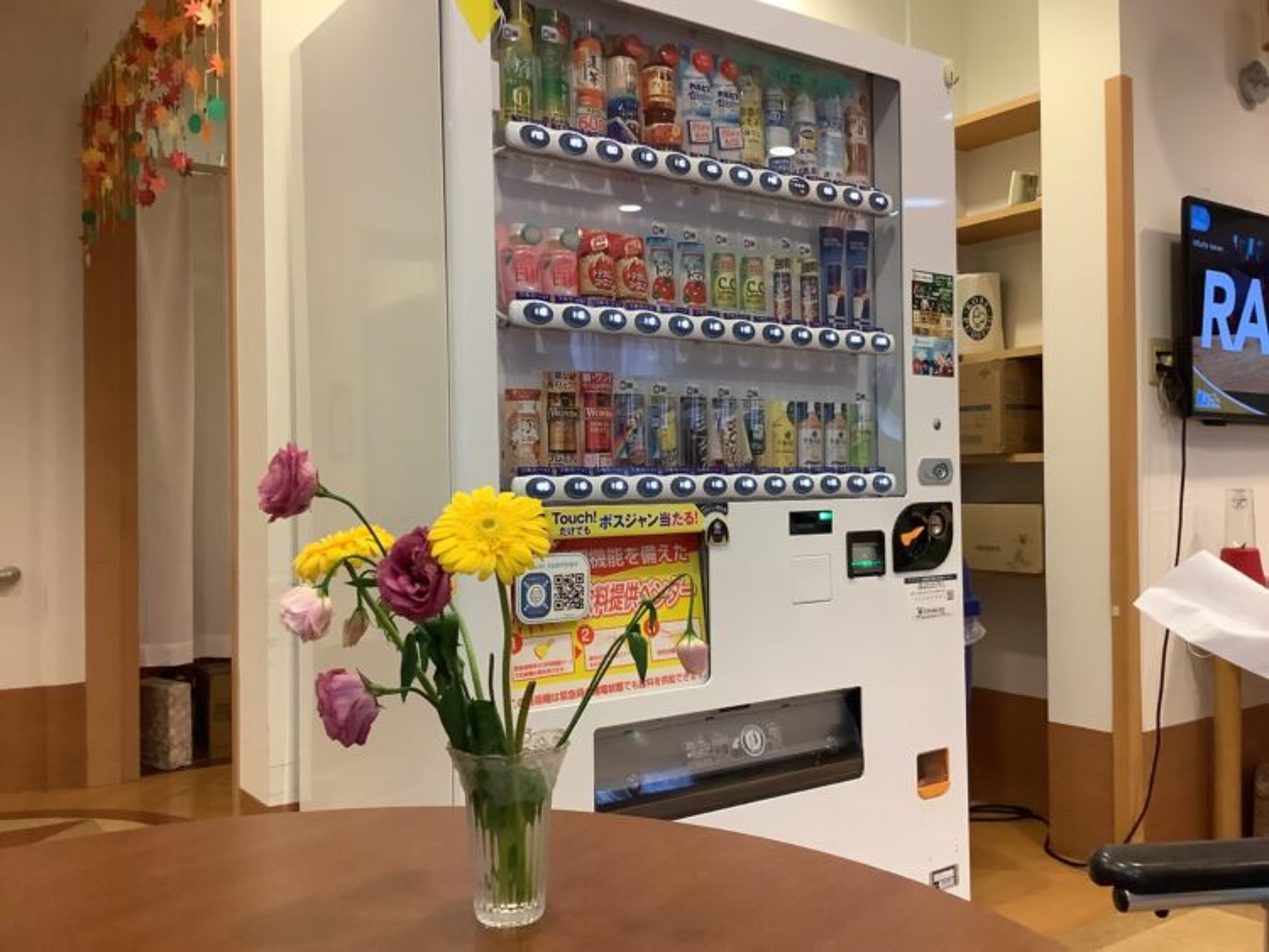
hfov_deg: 58.3
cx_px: 634
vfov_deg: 45.5
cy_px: 476
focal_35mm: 31
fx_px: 1137
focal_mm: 3.3
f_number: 2.4
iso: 250
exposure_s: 1/60
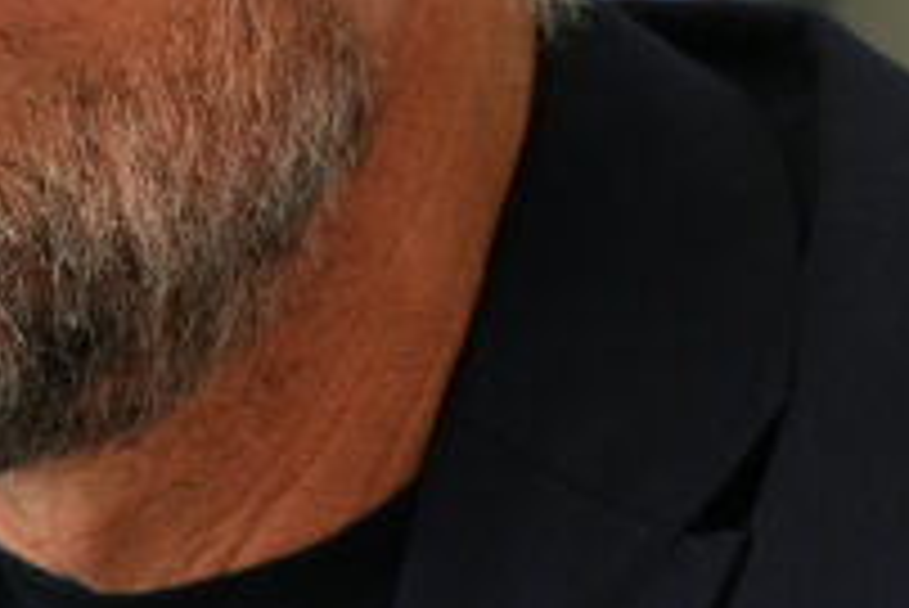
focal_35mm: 592
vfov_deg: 2.3
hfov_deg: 3.5
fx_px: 14958
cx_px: -549
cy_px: -158
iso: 800
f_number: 4
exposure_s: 1/320
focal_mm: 156
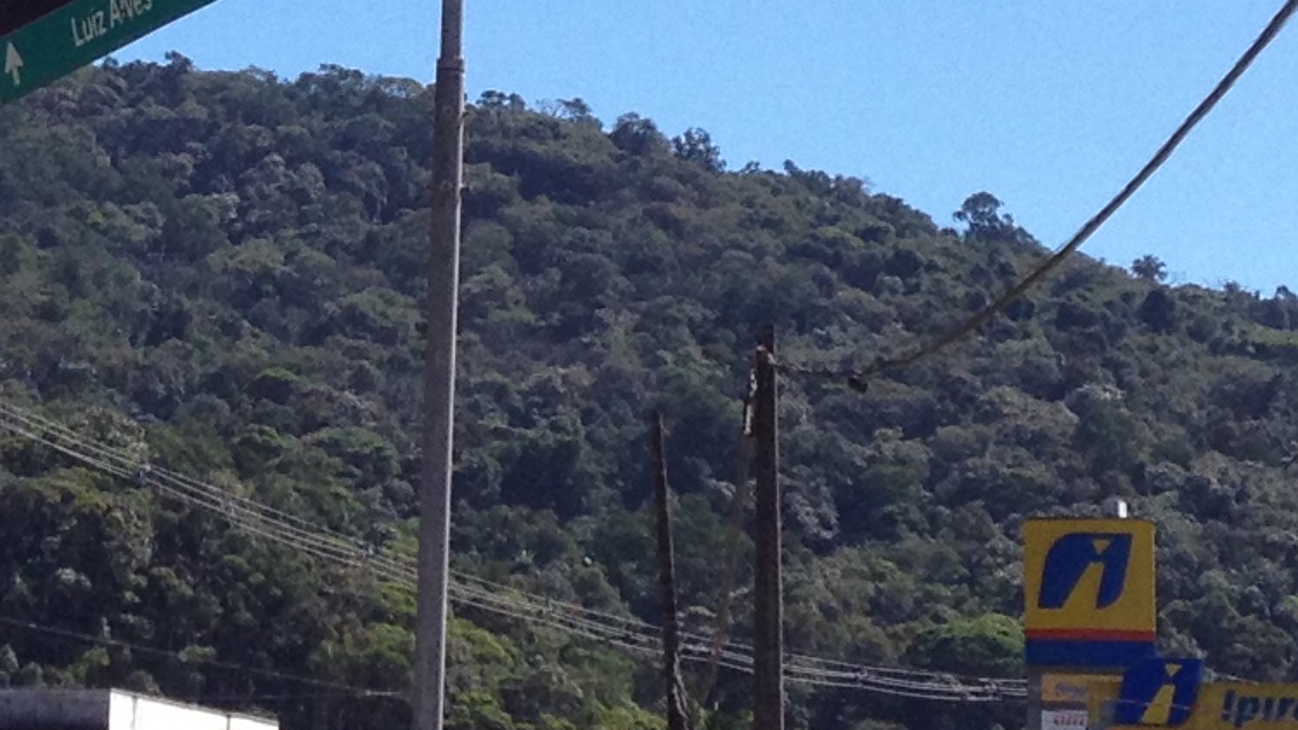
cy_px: -311
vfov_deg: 7.2
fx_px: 5714
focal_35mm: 166
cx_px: -22
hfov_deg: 12.8
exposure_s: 1/1577
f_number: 2.4
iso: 50
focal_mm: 4.28
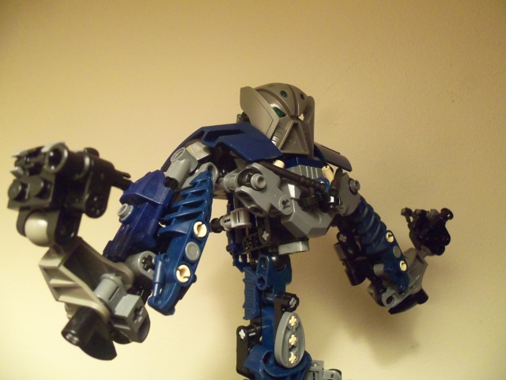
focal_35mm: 29
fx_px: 424
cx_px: 253
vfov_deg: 48.2
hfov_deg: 61.7
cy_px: 190
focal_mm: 5.2
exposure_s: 1/30
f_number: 3.4
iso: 320
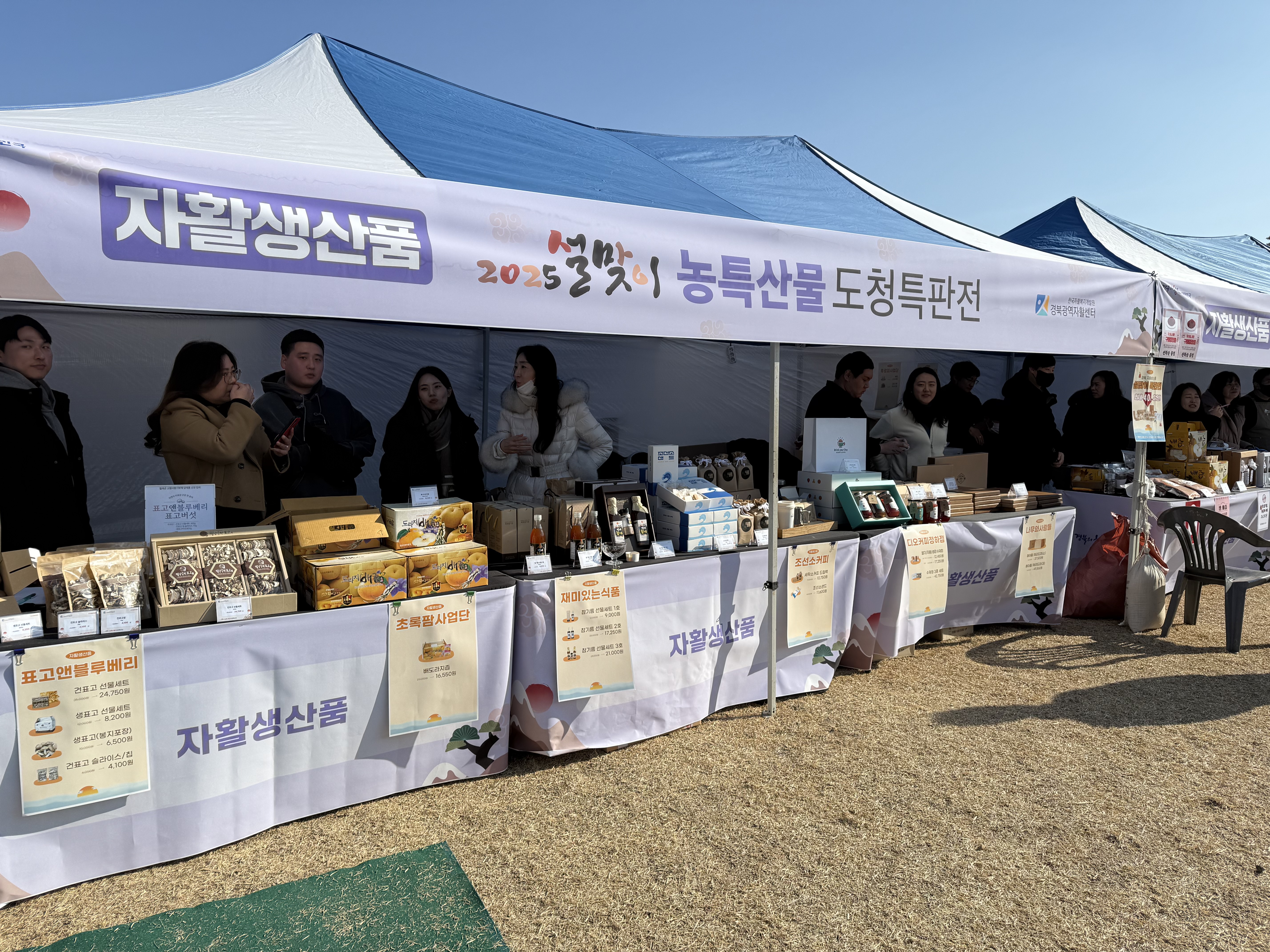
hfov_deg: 71.6
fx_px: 881
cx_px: 635
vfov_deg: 56.8
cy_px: 476
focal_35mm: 24
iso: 80
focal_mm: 6.76
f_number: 1.78
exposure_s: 1/4673
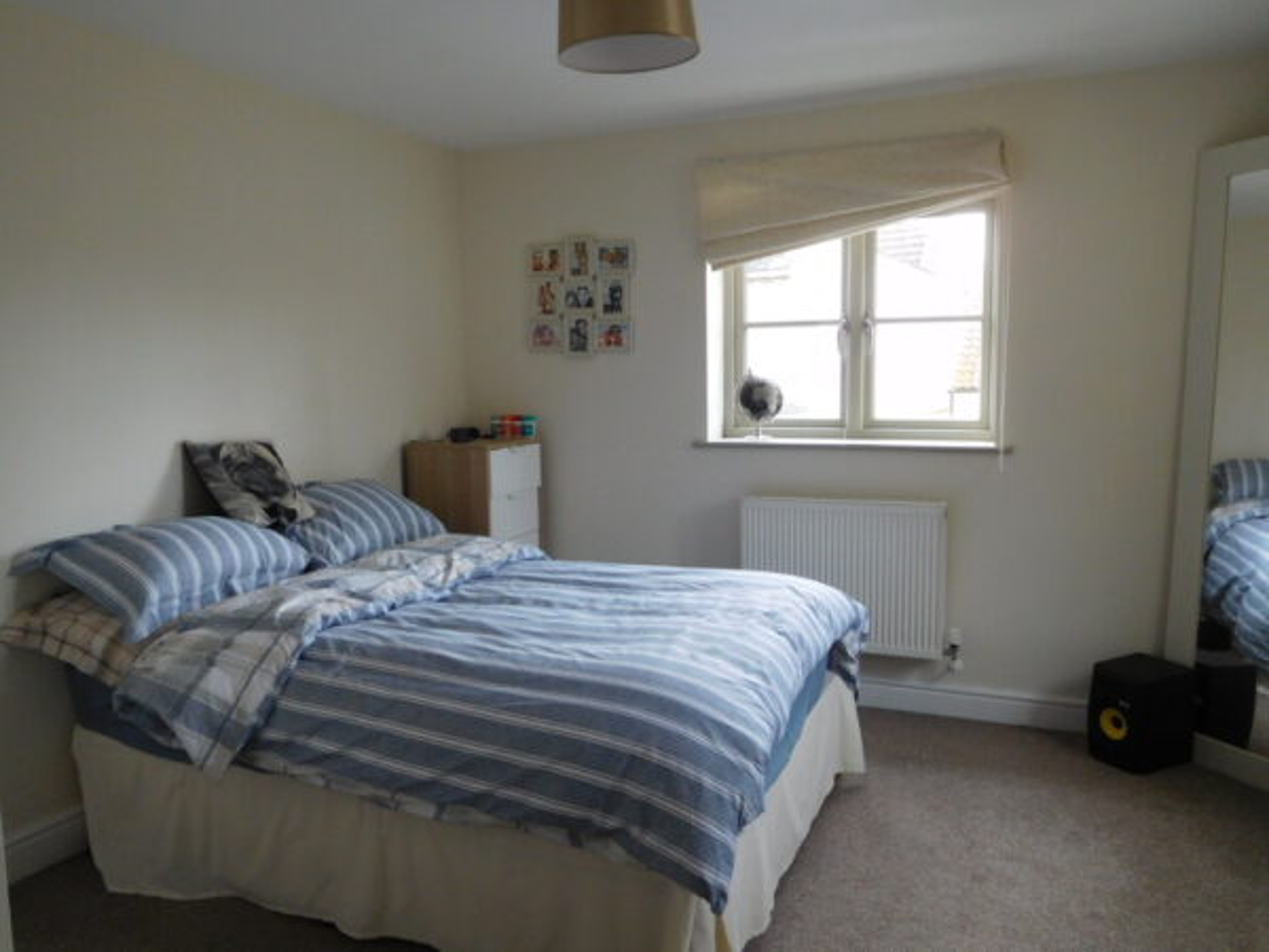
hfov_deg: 69.4
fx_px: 916
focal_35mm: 25
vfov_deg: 54.9
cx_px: 634
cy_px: 476
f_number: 3.4
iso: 220
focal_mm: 4.5
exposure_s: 1/30
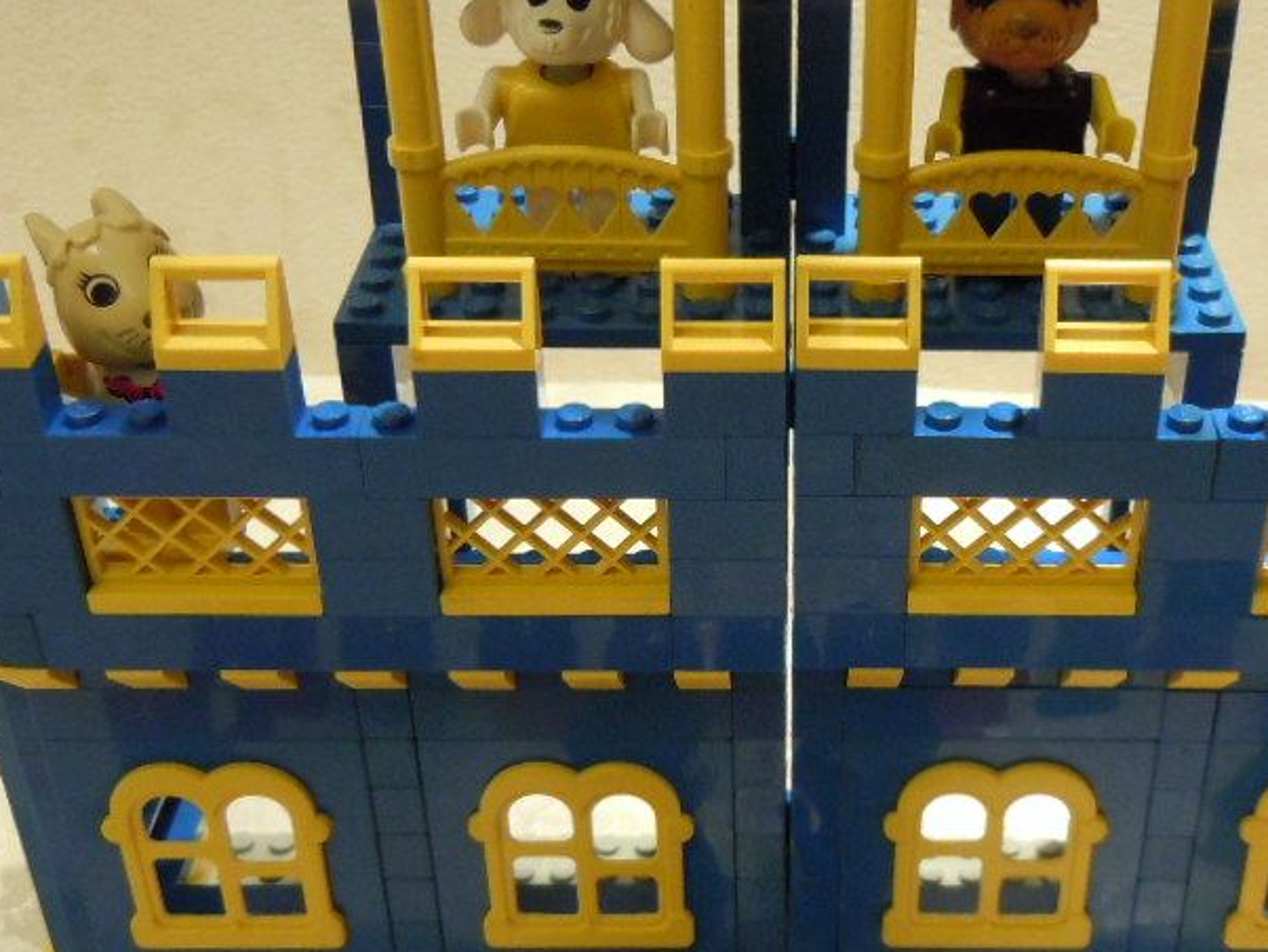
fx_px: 1869
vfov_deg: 28.5
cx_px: 813
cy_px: 588
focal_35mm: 51
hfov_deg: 37.2
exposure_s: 1/30
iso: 400
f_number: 3.5
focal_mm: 5.4
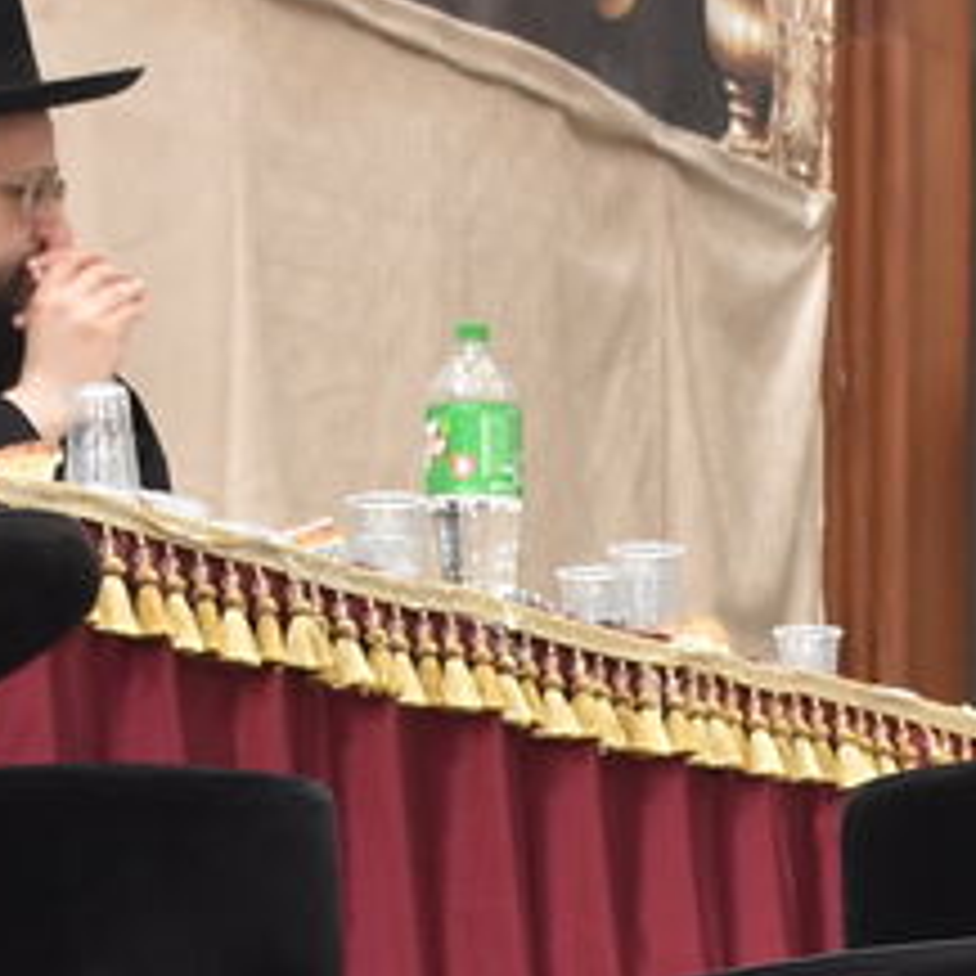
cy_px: 1286
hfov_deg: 7.8
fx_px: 7073
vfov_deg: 7.8
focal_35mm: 222
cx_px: 1358
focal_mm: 27
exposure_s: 1/60
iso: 1000
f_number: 5.6
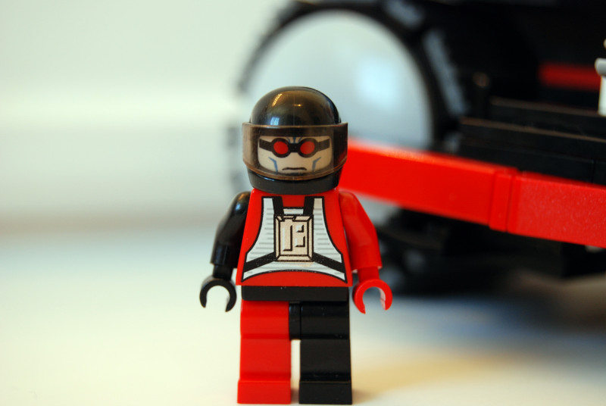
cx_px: 303
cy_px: 203
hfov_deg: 24.6
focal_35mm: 82
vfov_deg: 16.6
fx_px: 1391
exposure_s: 1/25
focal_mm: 55
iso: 400
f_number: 5.6
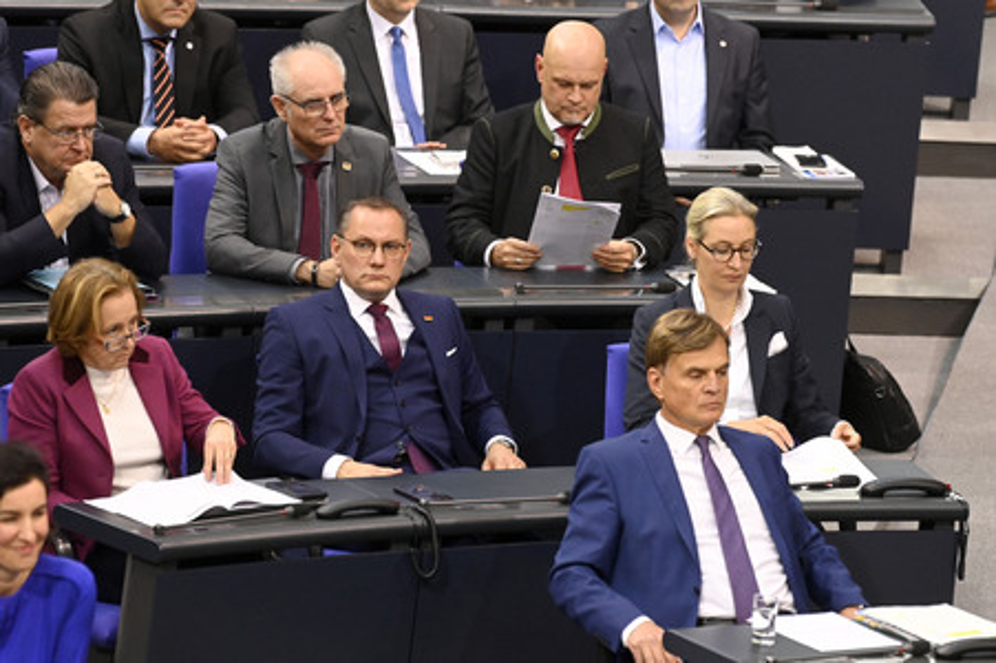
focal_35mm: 300
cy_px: 332
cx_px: 498
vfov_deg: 4.6
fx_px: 8294
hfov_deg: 6.9
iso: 10000
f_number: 5.6
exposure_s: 1/320
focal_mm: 300
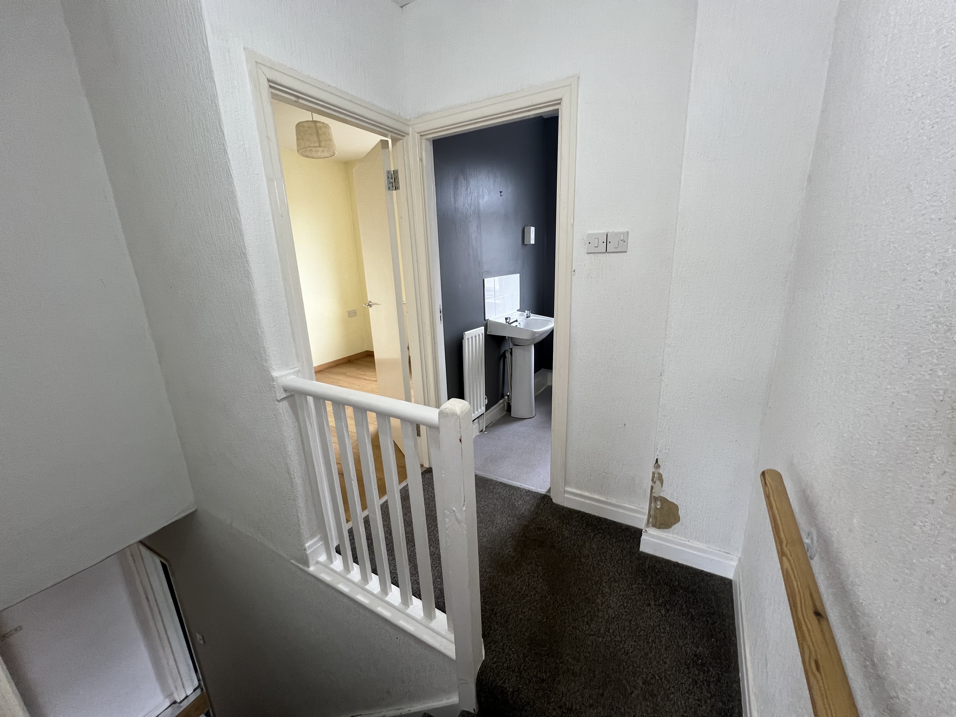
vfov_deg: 89.9
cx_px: 478
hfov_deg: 106.2
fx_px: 359
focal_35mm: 13
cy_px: 358
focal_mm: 1.57
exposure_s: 1/100
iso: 200
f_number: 1.8
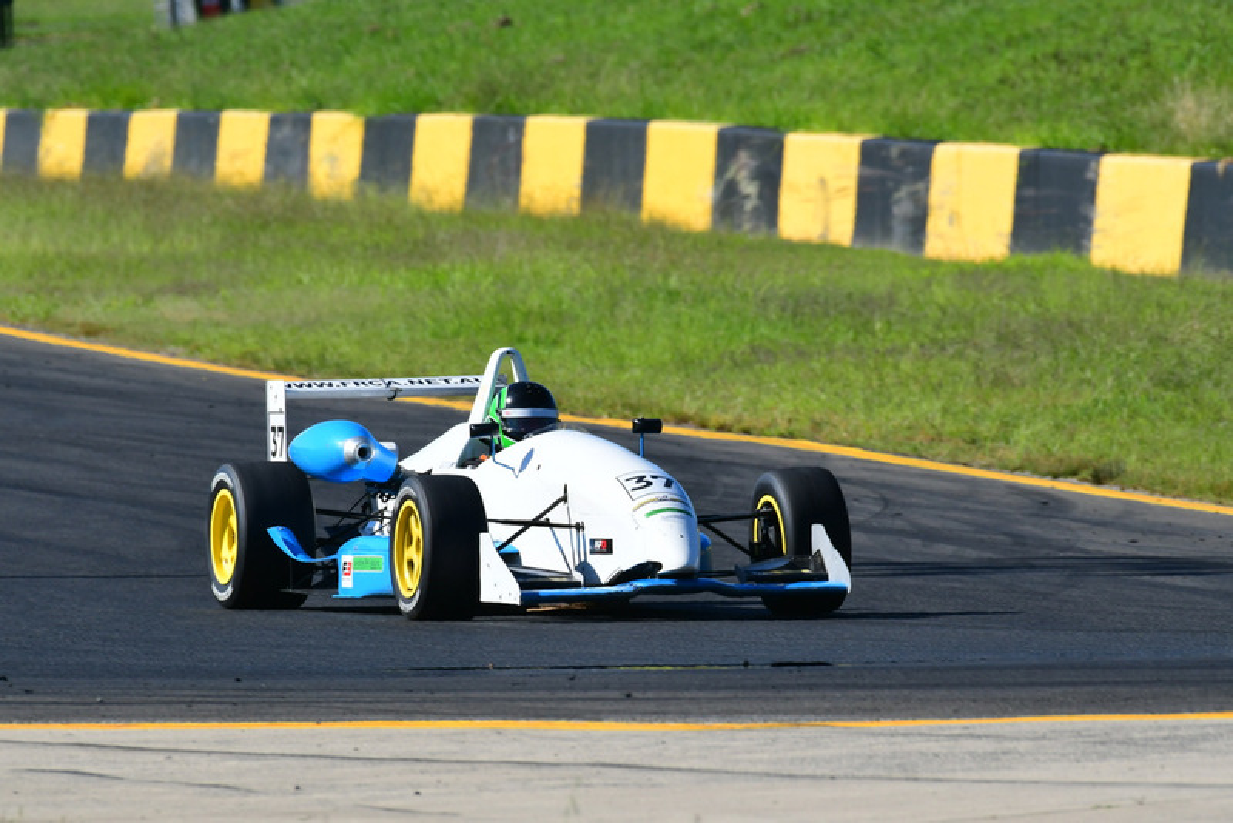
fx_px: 25695
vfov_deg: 1.8
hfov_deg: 2.7
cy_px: 412
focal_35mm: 750
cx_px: 616
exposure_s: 1/640
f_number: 13
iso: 500
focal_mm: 500
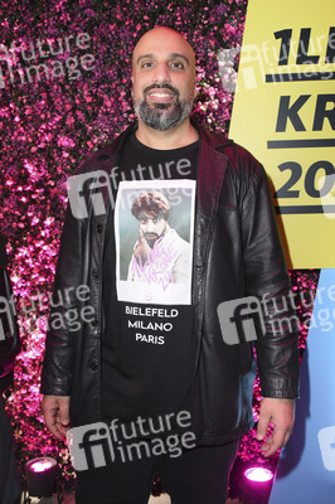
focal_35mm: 28
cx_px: 168
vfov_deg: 65.5
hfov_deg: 46.3
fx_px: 391
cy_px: 252
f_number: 5
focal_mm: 28
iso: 3200
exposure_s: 1/80
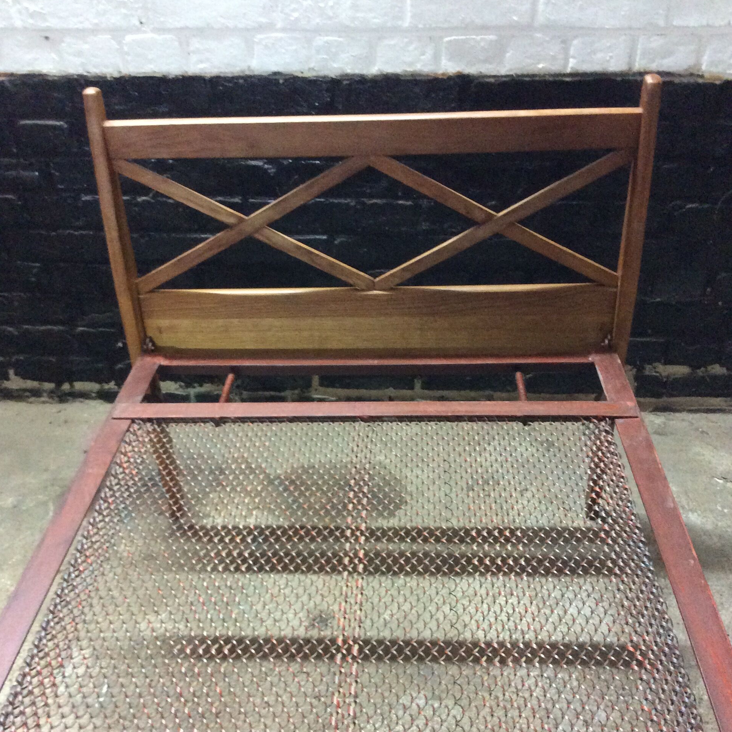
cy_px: 434
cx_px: 366
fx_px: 909
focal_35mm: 38
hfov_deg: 43.9
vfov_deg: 43.7
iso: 320
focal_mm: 3.3
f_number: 2.4
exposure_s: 1/20
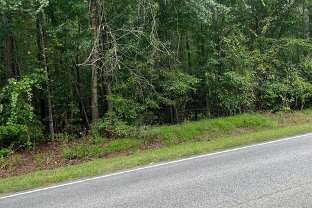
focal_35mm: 37
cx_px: 152
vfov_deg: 35.9
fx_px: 321
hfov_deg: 51.9
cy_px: 90
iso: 40
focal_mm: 5.7
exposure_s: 1/172
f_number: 1.5
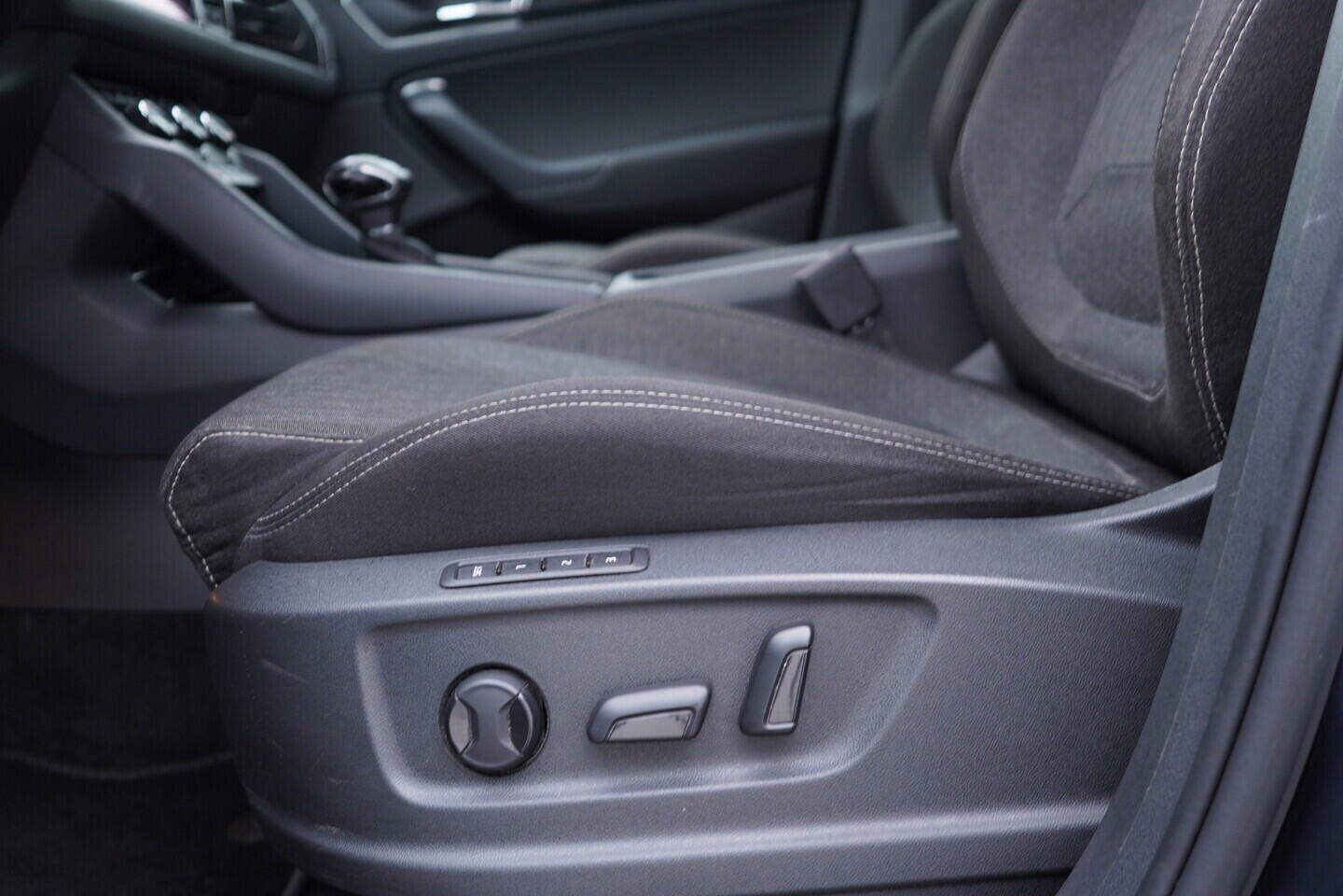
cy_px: 448
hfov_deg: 53.1
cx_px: 672
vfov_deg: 36.9
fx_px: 1343
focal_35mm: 36
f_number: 2.8
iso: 320
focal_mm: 24
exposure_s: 1/40
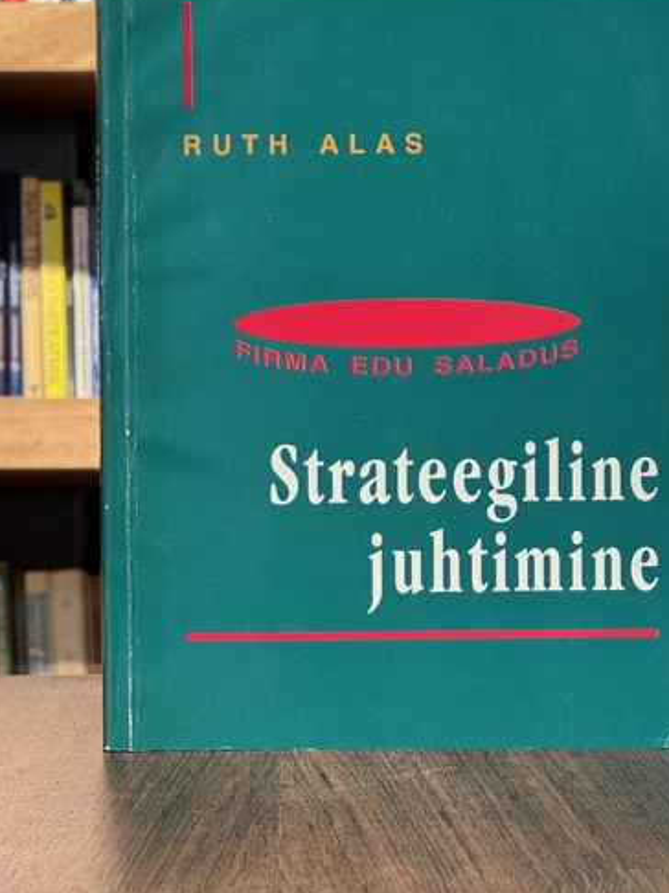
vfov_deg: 18.2
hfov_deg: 13.7
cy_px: 333
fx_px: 2785
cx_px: 396
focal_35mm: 108
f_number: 2.8
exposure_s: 1/75
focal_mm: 9
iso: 250
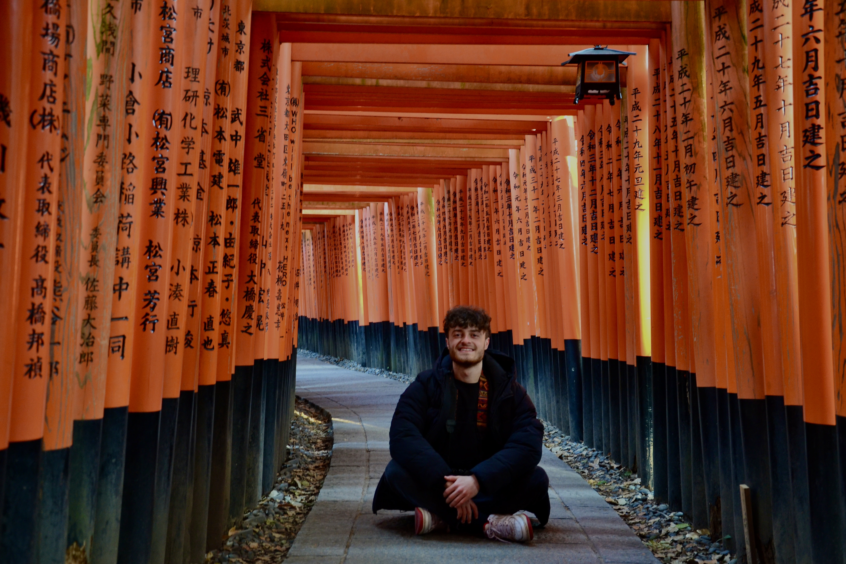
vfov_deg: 29.9
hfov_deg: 43.6
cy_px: 282
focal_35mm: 45
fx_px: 1057
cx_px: 423
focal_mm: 30
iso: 800
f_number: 4.2
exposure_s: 1/10
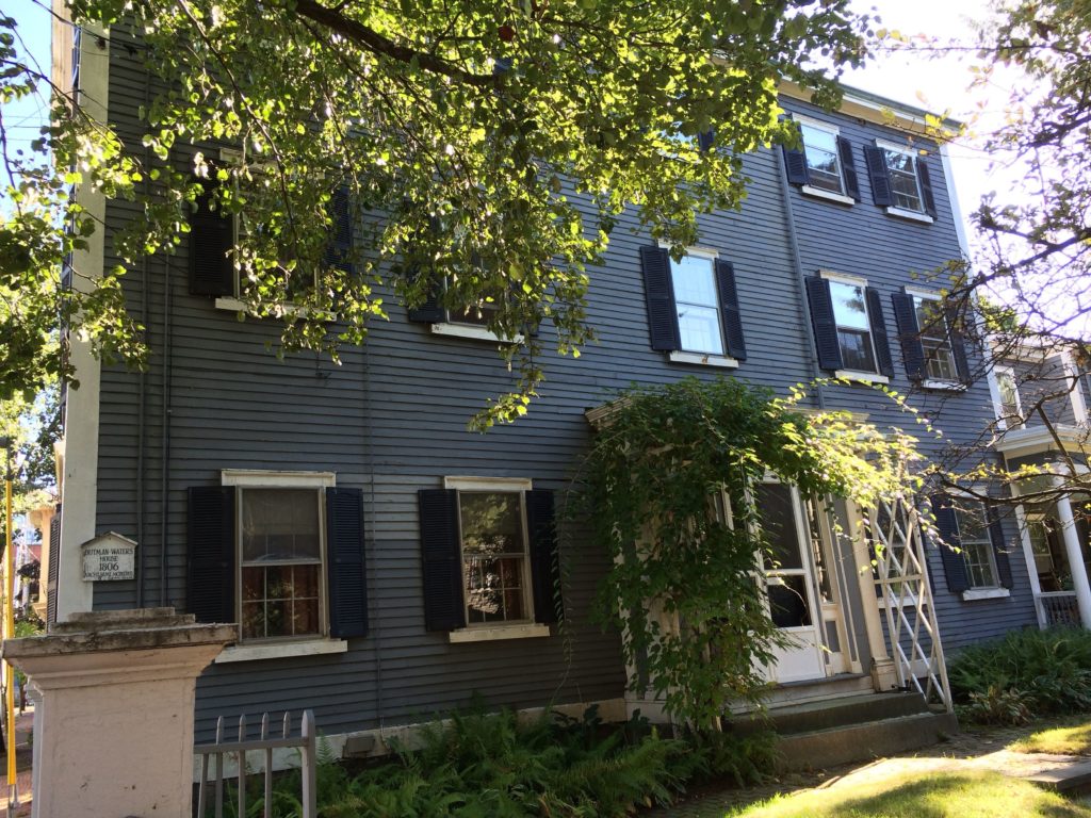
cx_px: 546
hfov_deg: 61.7
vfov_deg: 48.2
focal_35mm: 29
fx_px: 914
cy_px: 409
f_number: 2.2
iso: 40
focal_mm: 4.15
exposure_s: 1/120
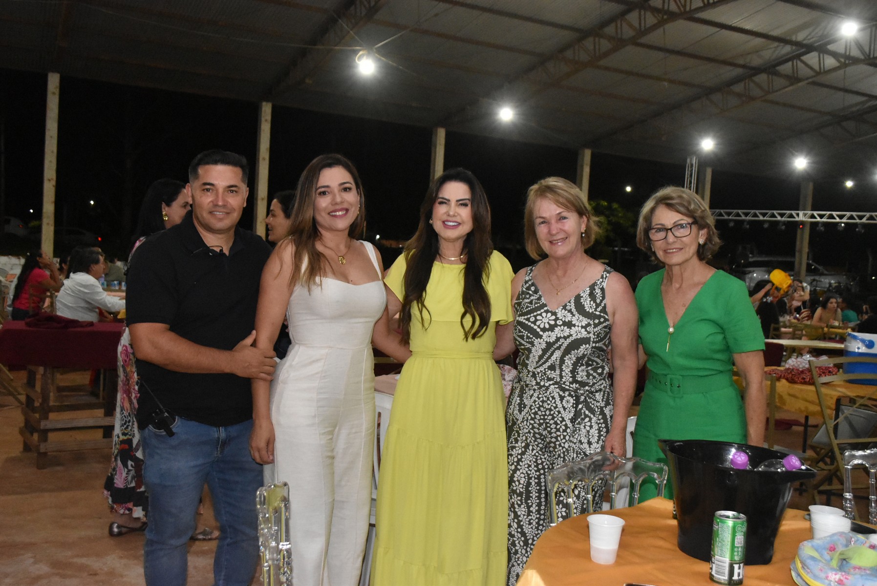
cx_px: 438
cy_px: 293
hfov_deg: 53.1
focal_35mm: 36
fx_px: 878
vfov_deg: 36.9
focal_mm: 24
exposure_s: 1/80
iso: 5000
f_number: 5
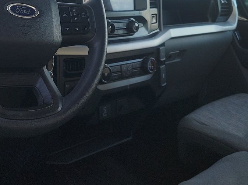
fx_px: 408
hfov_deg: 33.5
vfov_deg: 24.0
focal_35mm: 57
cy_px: -18
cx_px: 83
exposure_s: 1/132
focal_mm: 6.7
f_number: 1.8
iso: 50
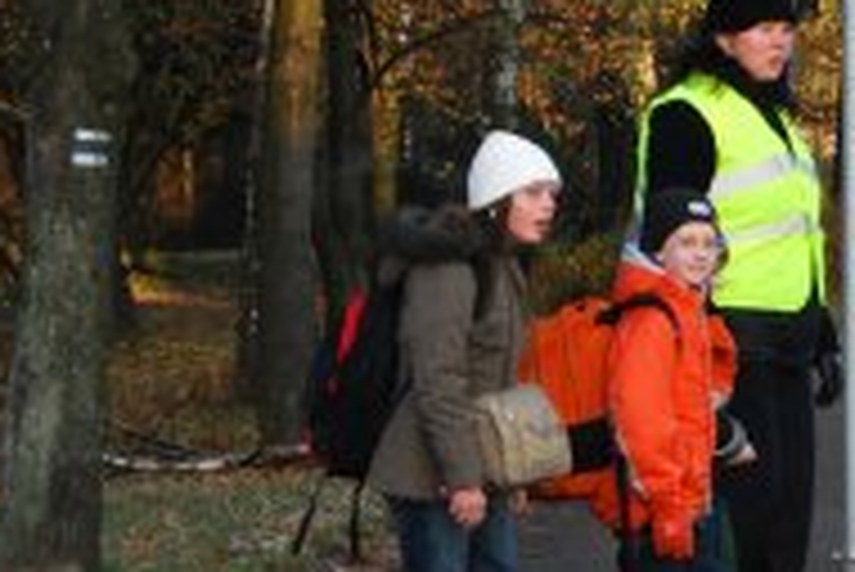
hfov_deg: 8.6
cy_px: 270
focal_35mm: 238
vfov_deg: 5.8
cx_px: 963
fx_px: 5667
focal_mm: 55
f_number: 5.6
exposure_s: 1/500
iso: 720
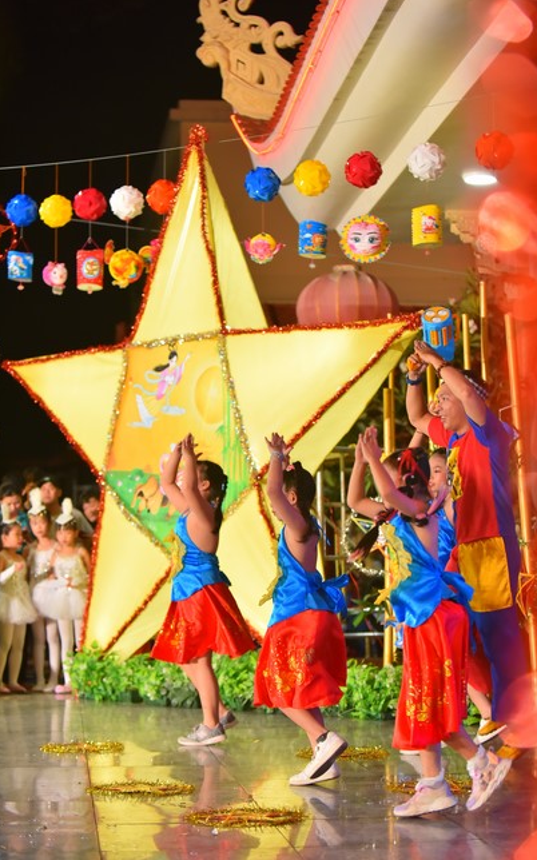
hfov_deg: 18.1
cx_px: 284
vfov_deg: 28.6
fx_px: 1687
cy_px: 429
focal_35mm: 72
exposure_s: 1/320
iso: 1250
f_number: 2.8
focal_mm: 70
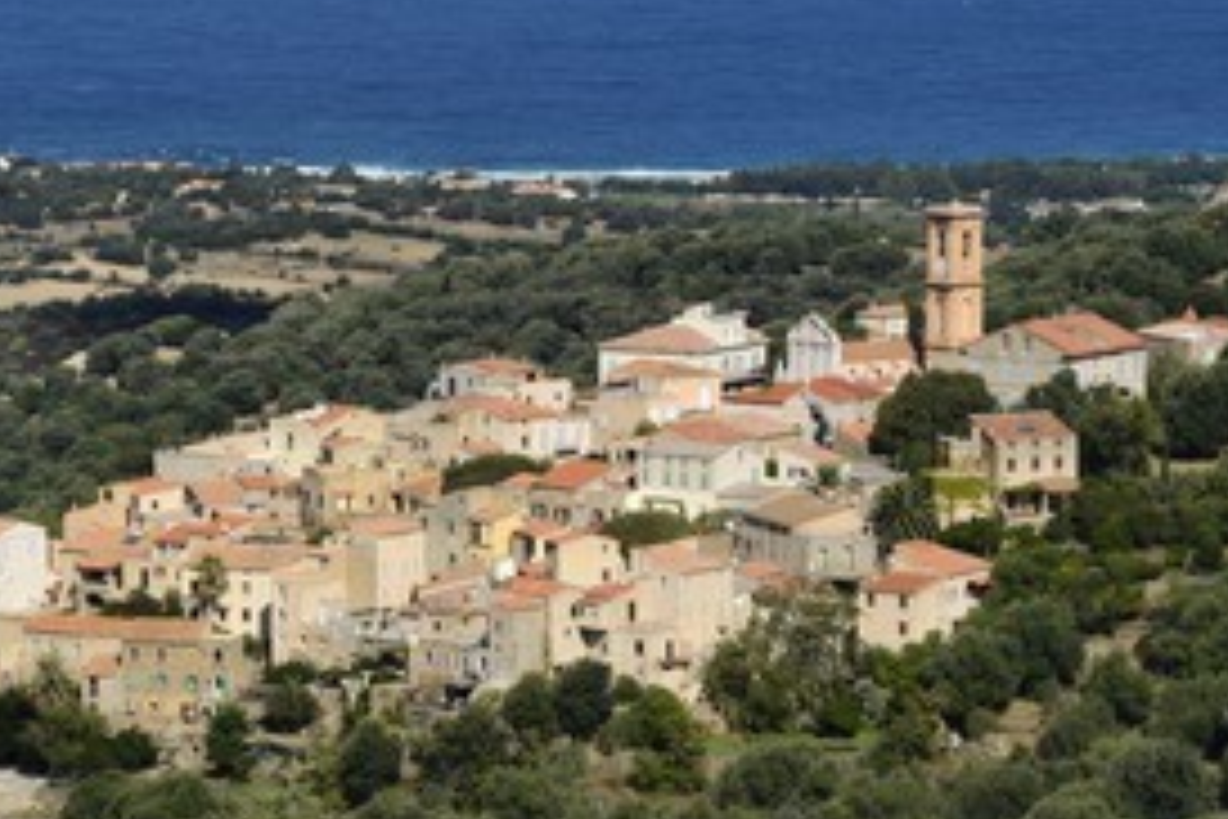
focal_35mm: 208
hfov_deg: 9.9
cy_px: 486
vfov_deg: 6.6
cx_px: 324
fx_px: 7095
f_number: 16
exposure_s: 1/250
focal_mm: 135
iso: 200
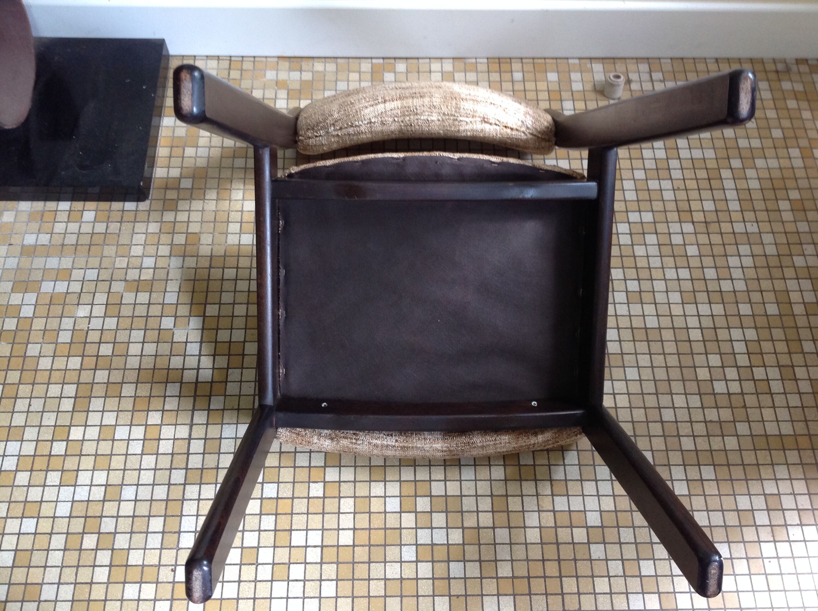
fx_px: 826
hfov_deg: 52.7
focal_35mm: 35
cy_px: 306
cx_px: 409
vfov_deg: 40.6
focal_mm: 4.28
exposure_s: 1/15
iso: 125
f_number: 2.4
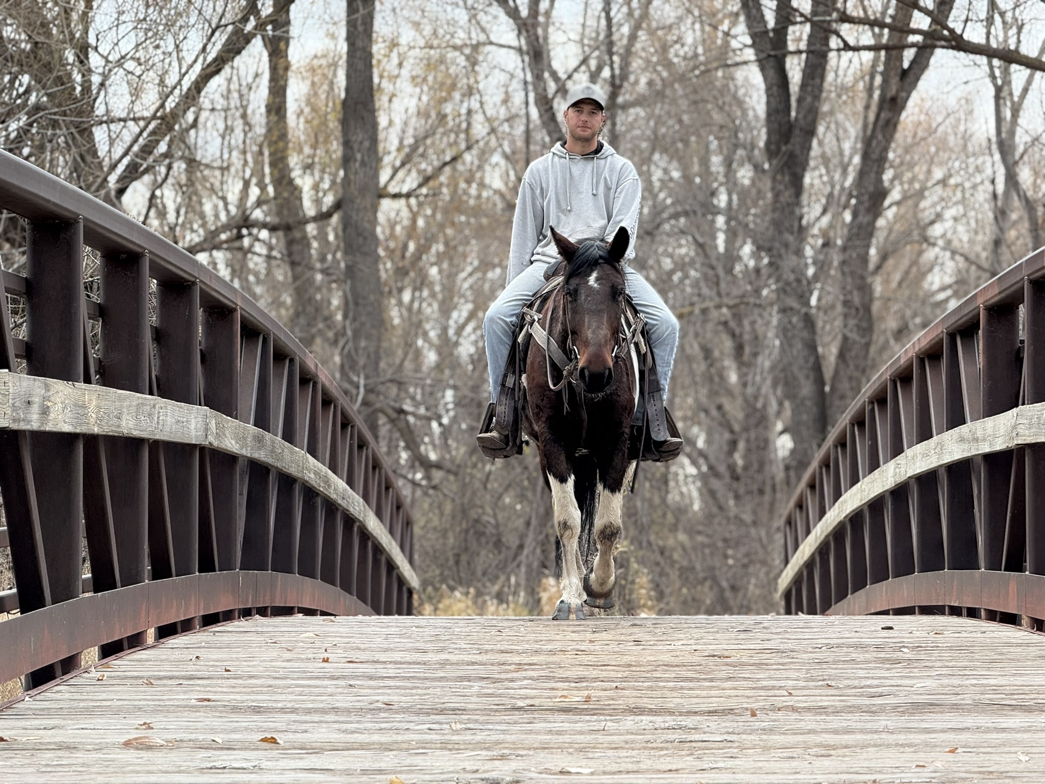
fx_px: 3623
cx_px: 522
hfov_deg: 16.4
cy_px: 392
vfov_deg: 12.3
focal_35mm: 120
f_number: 2.8
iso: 50
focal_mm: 15.66
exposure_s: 1/258
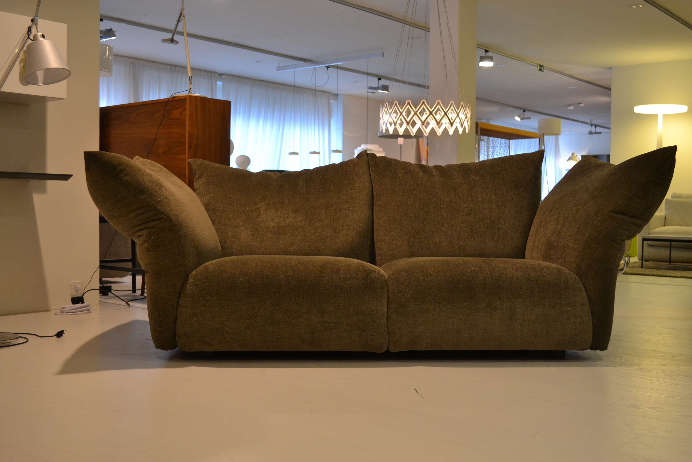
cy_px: 231
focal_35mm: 39
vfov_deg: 34.2
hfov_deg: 49.6
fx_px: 750
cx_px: 346
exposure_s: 1/60
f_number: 4.2
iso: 640
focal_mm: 26
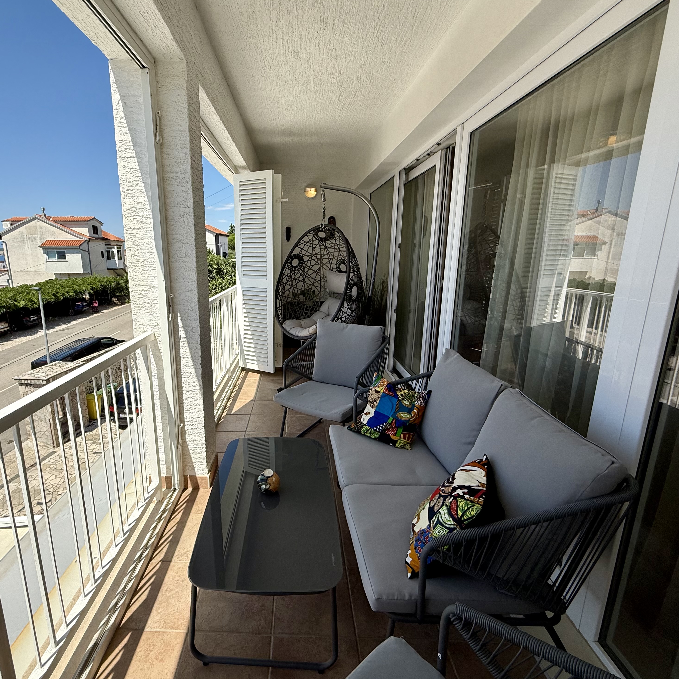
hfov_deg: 83.3
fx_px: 377
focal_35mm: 17
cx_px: 285
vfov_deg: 84.0
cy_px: 336
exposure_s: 1/1901
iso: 50
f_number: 2.2
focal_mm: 2.22
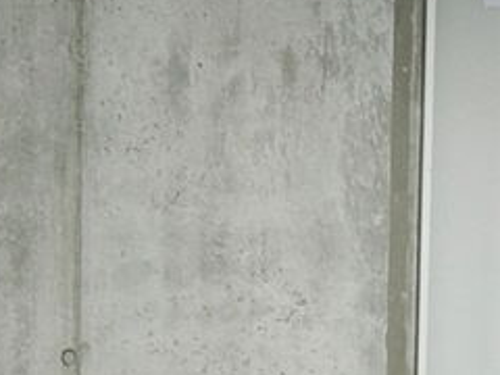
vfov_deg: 7.2
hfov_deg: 9.2
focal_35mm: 205
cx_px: -396
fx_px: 2961
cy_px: 485
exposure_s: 1/50
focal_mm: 6.76
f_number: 1.78
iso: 125
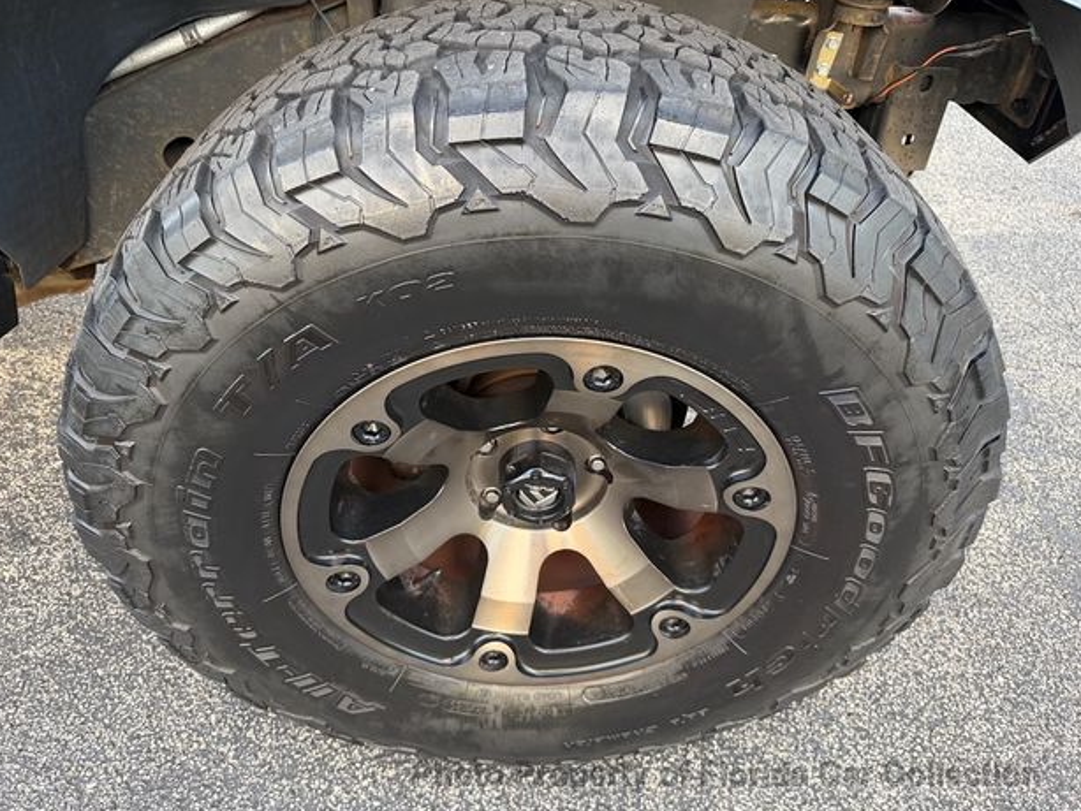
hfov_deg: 69.4
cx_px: 535
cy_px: 391
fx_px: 781
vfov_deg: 54.9
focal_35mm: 25
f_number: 1.78
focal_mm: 6.76
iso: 200
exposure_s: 1/89
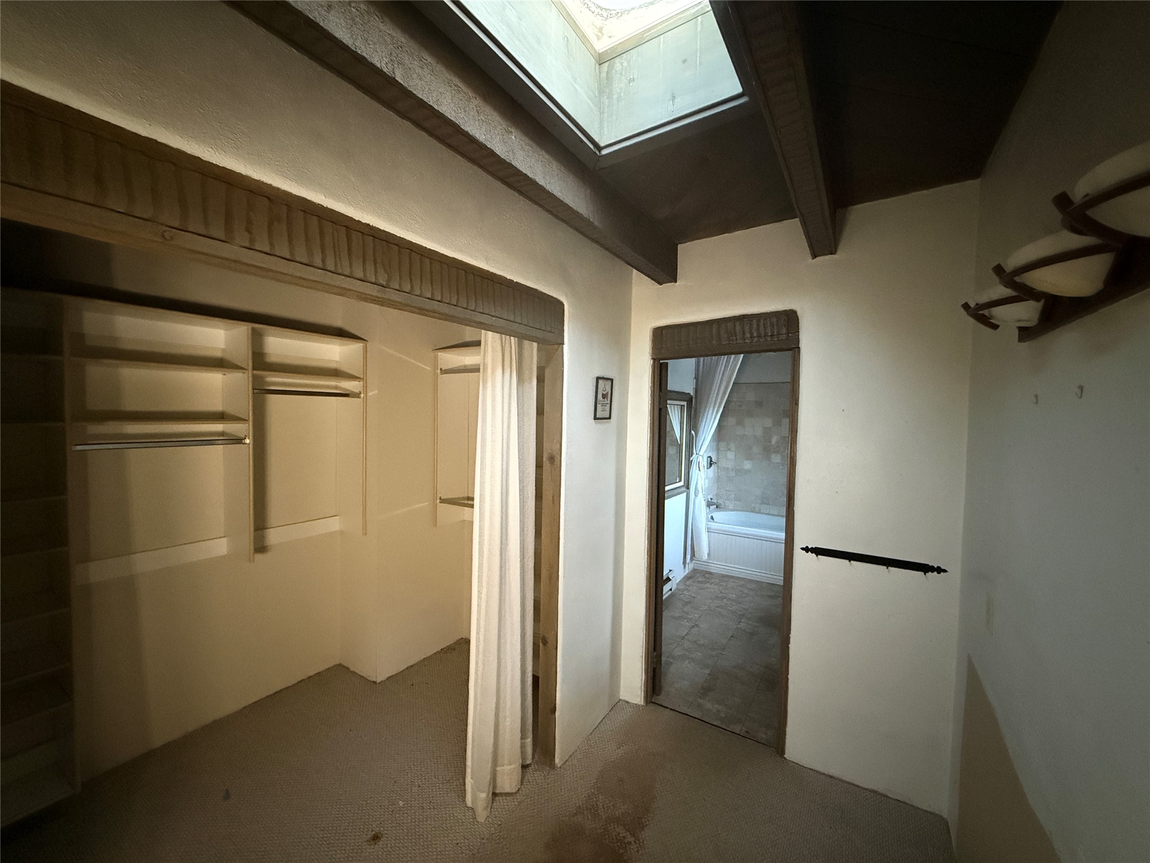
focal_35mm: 14
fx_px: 465
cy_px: 432
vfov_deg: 85.7
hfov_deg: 102.1
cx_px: 575
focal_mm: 2.22
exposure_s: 1/48
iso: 1600
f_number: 2.2
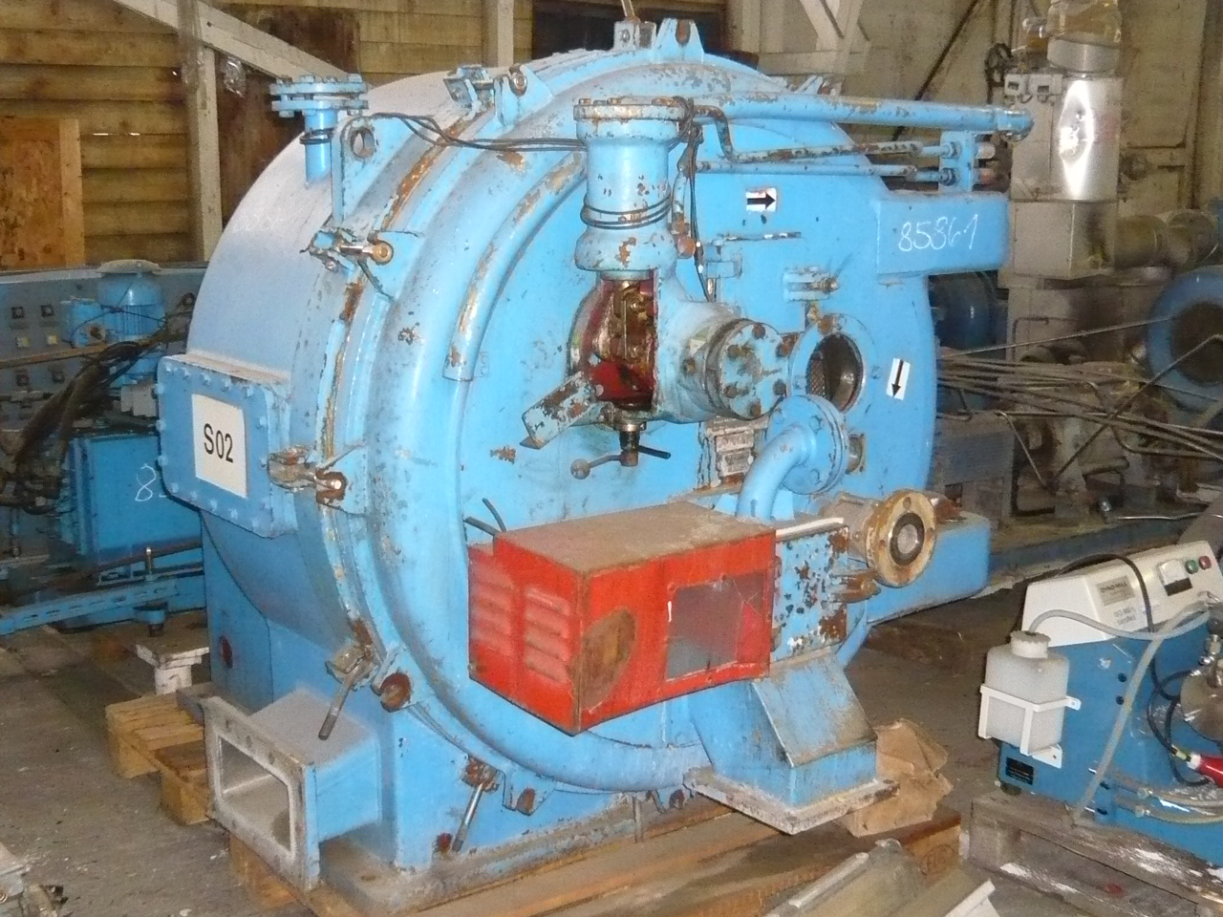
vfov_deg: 34.3
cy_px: 458
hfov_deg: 44.8
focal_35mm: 42
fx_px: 1484
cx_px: 612
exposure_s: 1/30
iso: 640
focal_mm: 4.6
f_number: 2.8
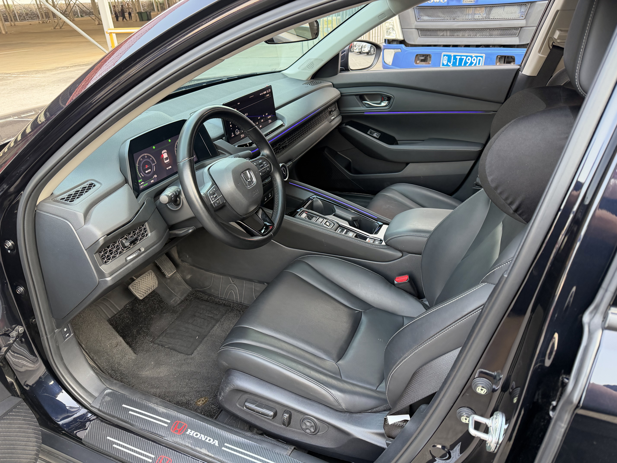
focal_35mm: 24
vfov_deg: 56.8
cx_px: 308
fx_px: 428
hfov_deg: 71.6
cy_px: 232
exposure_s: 1/90
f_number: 1.78
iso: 200
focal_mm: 6.76
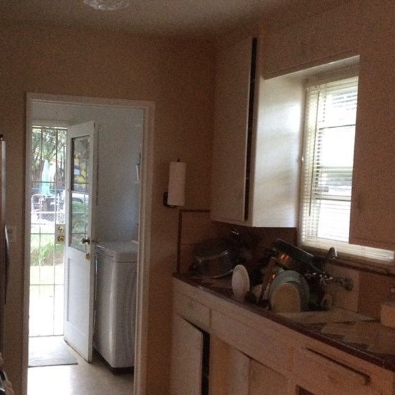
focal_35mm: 49
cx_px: 131
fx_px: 633
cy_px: 235
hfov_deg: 34.3
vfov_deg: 34.6
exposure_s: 1/15
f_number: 2.4
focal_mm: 3.3
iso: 320
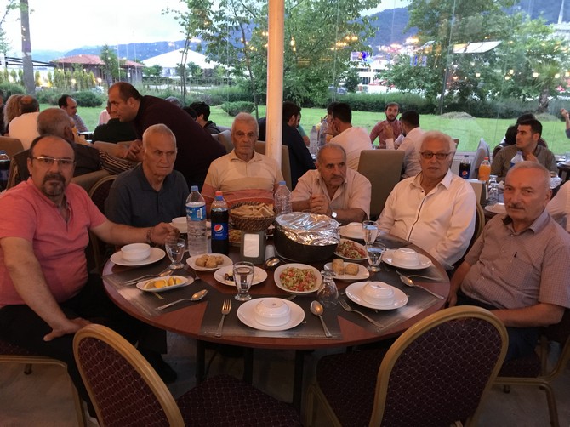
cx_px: 285
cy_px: 214
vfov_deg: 48.2
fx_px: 477
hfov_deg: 61.7
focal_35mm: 29
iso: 125
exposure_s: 1/4
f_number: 2.2
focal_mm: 4.15
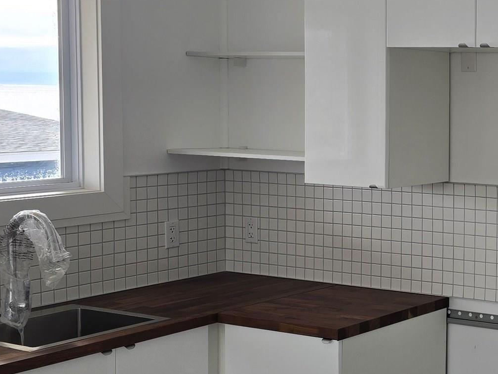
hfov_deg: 24.9
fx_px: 1007
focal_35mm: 70
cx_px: 609
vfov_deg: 21.0
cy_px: 155
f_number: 1.7
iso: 25
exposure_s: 1/180
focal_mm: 6.3
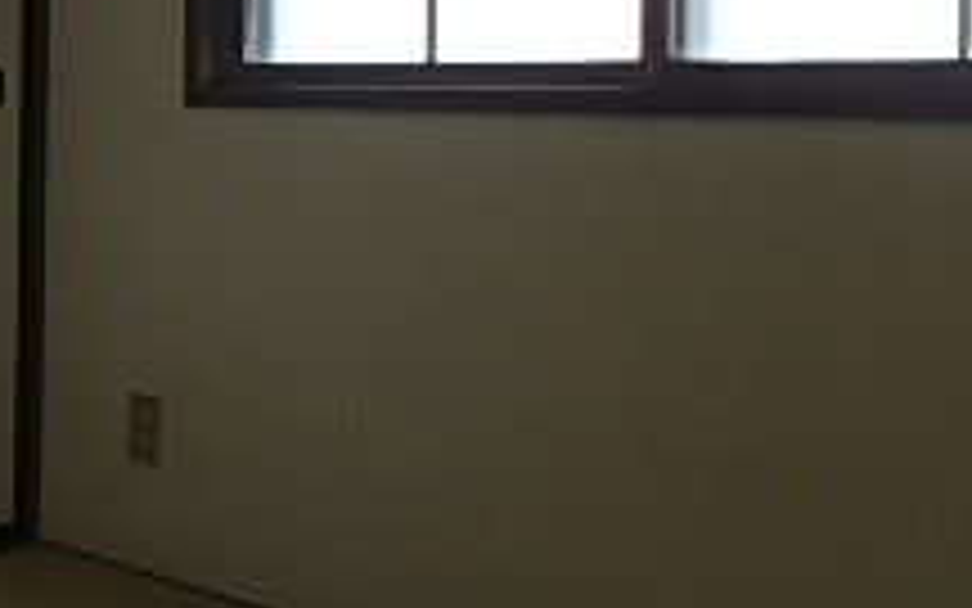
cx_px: -387
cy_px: 180
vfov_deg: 19.6
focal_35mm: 66
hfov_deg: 25.4
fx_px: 1748
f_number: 3.5
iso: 125
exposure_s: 1/80
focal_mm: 3.7
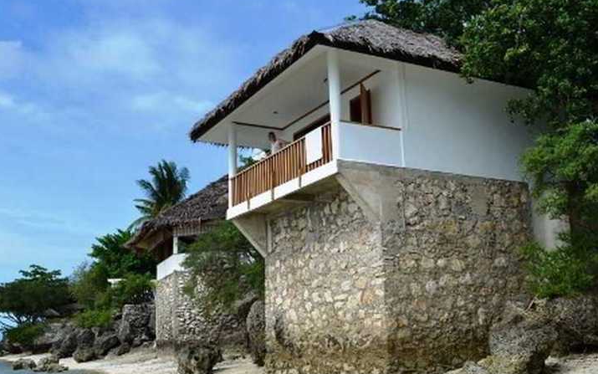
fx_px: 652
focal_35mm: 40
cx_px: 299
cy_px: 193
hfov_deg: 49.3
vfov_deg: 32.0
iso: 100
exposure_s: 1/320
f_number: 9
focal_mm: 26
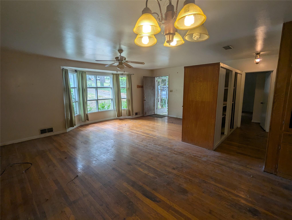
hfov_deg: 94.4
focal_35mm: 16
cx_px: 146
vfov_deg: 78.2
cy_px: 110
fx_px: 135
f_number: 2.2
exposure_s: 1/120
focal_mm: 2.35
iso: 54
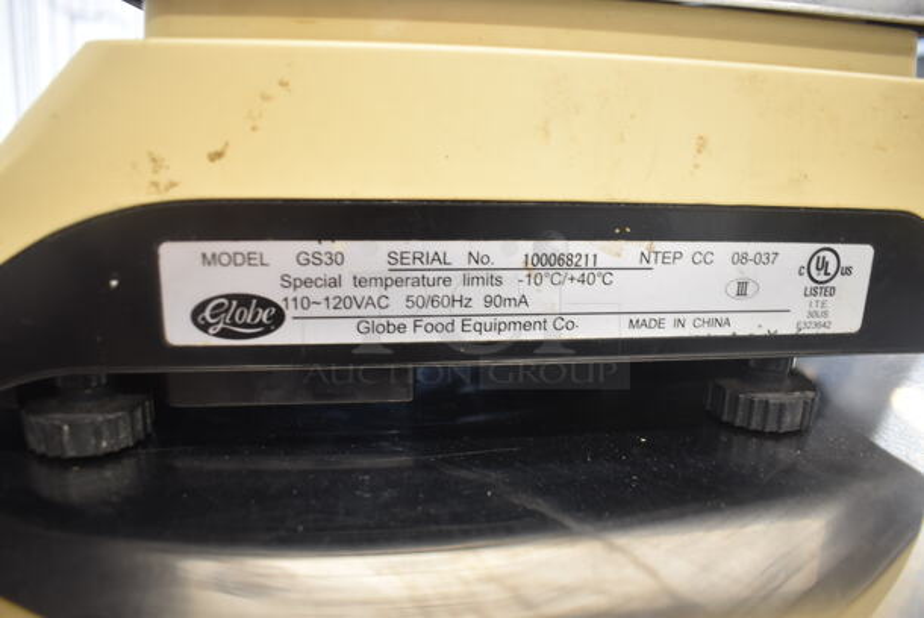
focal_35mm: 27
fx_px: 694
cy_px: 309
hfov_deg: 67.3
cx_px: 462
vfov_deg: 48.0
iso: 400
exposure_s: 1/30
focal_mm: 18
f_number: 3.5
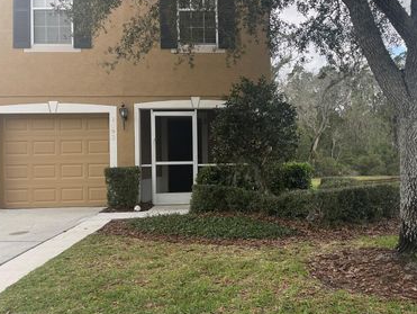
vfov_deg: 40.8
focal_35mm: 35
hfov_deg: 52.2
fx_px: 422
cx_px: 254
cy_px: 158
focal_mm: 5.1
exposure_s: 1/1175
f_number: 1.6
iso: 50
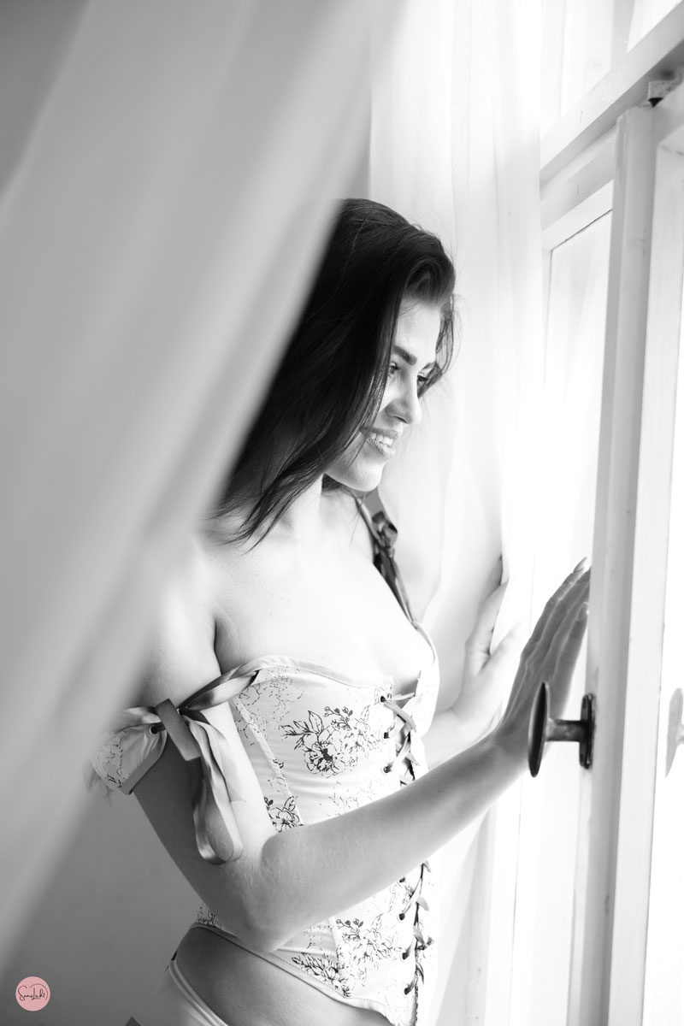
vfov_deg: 38.2
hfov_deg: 26.0
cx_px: 342
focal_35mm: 52
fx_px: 1482
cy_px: 513
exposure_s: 1/200
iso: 800
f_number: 2.8
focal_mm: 52
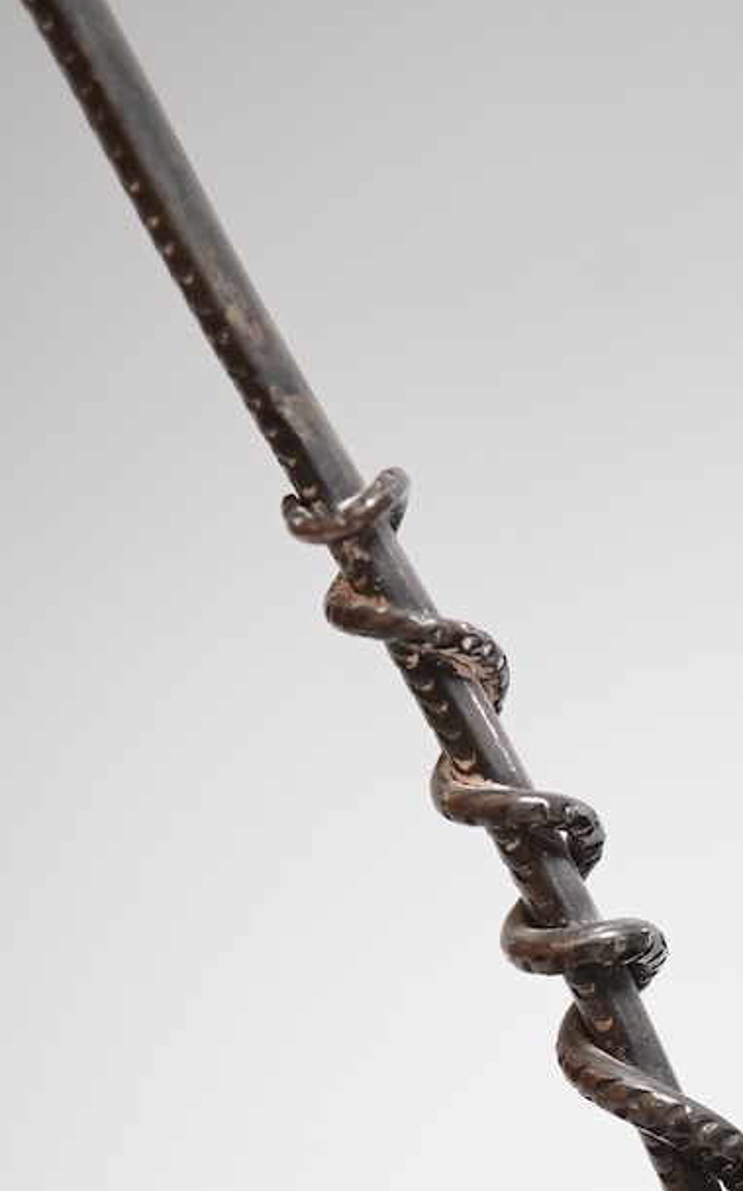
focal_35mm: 85
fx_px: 2756
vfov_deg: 23.7
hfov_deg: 15.2
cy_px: 1066
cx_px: 608
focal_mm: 30
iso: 2500
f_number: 5
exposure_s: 1/200
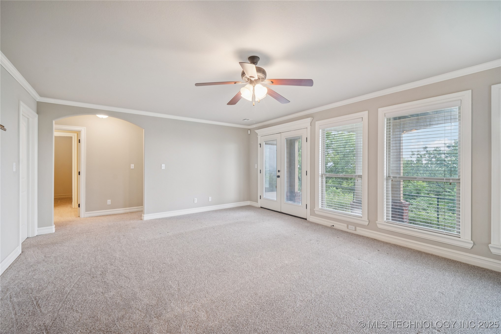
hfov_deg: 104.3
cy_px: 167
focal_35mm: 14
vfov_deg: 81.2
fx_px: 195
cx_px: 250
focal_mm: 14
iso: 640
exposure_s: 1/6
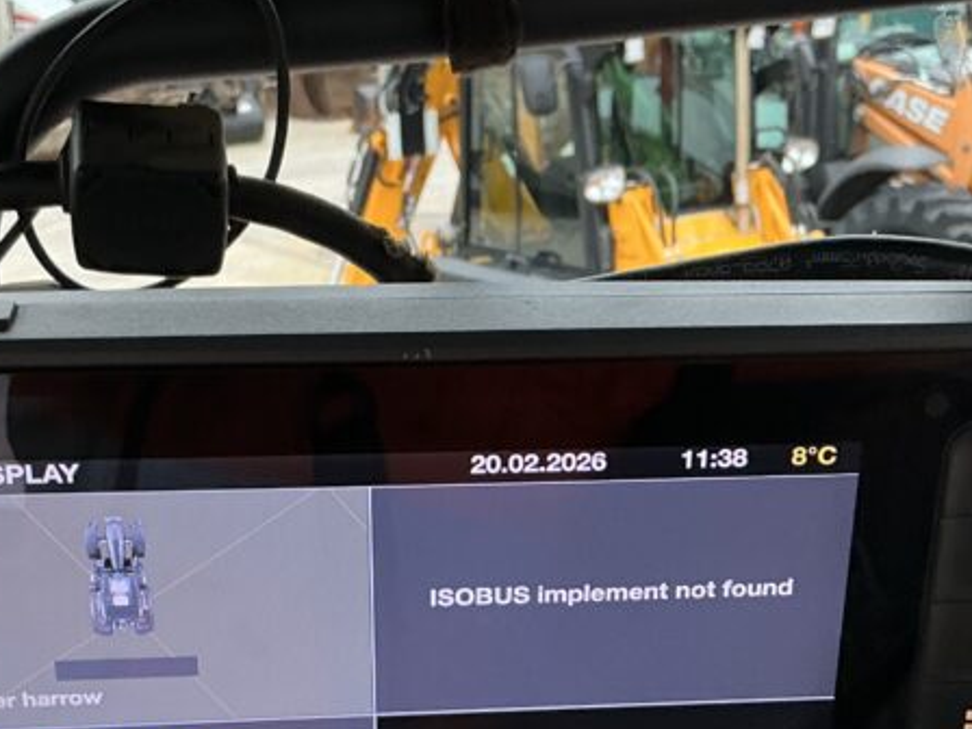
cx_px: 523
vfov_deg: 22.5
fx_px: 1797
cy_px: 612
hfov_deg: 30.3
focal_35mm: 64
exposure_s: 1/95
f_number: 1.8
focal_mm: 3
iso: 64
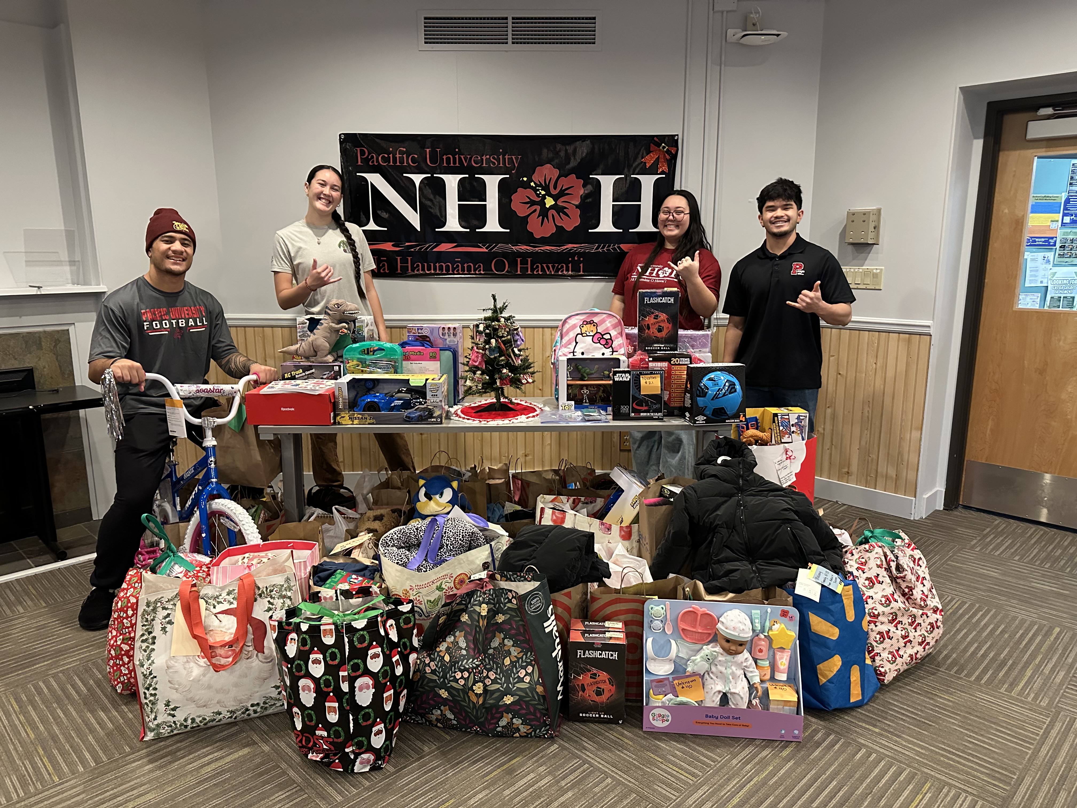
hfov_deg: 71.6
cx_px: 538
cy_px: 404
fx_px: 747
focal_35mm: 24
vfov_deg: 56.8
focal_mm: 6.86
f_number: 1.78
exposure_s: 1/60
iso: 800
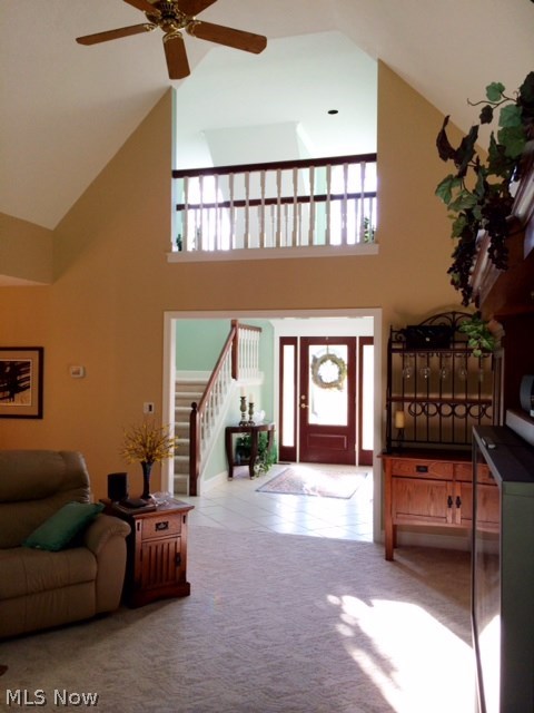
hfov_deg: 46.8
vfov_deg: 60.0
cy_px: 356
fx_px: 617
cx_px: 267
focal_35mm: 30
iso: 50
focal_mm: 4.12
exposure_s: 1/120
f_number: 2.2
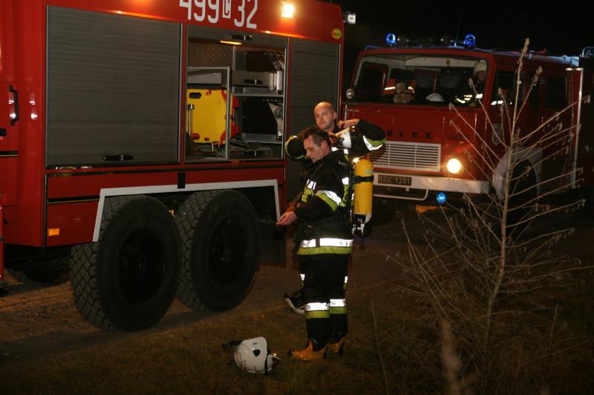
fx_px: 1237
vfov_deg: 18.2
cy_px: 198
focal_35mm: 75
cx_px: 297
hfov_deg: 27.0
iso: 800
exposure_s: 1/20
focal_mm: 50
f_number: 3.2
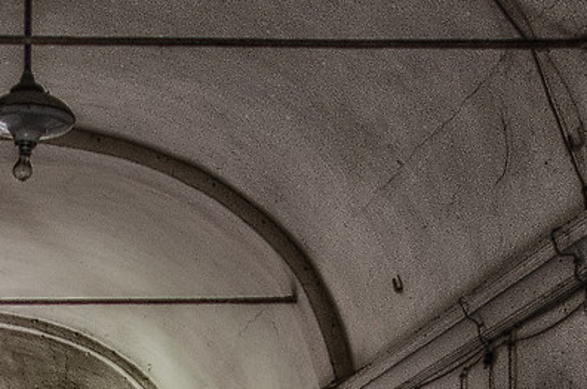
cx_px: 187
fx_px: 1480
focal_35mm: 91
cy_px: 869
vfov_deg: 12.4
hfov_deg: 22.3
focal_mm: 10
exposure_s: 1/3
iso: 100
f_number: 4
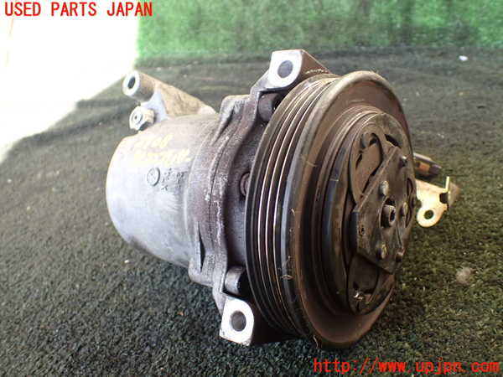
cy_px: 188
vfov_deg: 46.8
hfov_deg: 60.0
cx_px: 252
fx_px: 436
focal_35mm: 30
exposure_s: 1/125
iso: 250
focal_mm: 5.4
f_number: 2.3
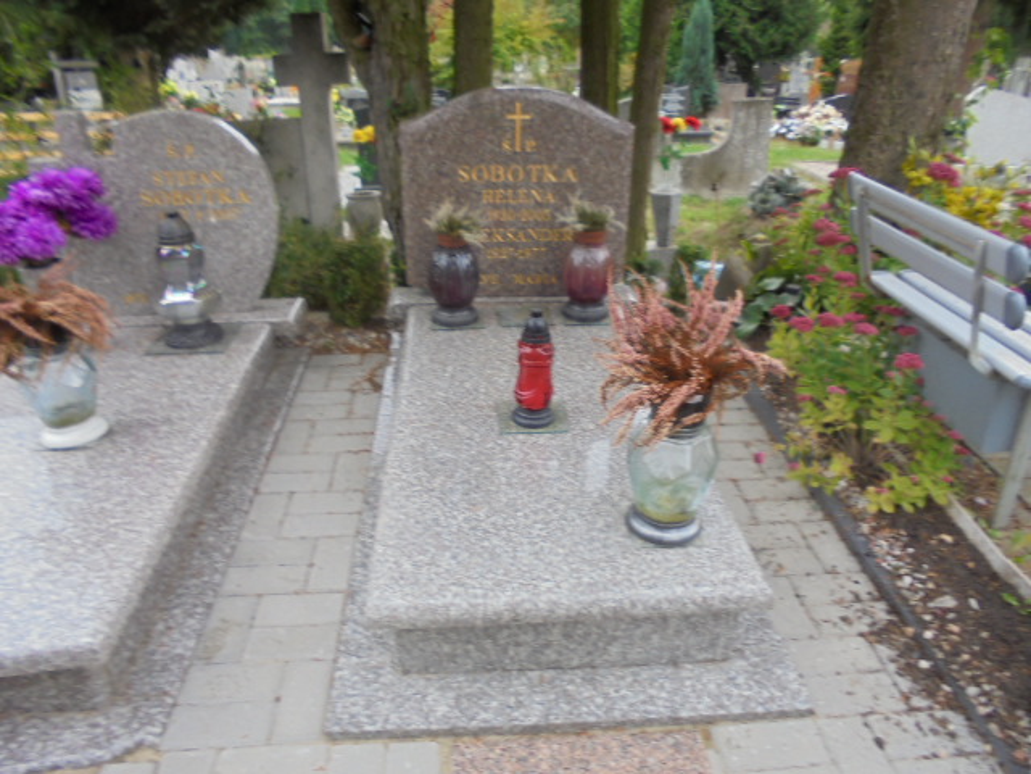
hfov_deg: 67.3
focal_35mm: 26
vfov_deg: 53.1
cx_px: 516
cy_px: 387
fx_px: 774
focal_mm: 4.6
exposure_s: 1/40
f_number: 3.5
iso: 100
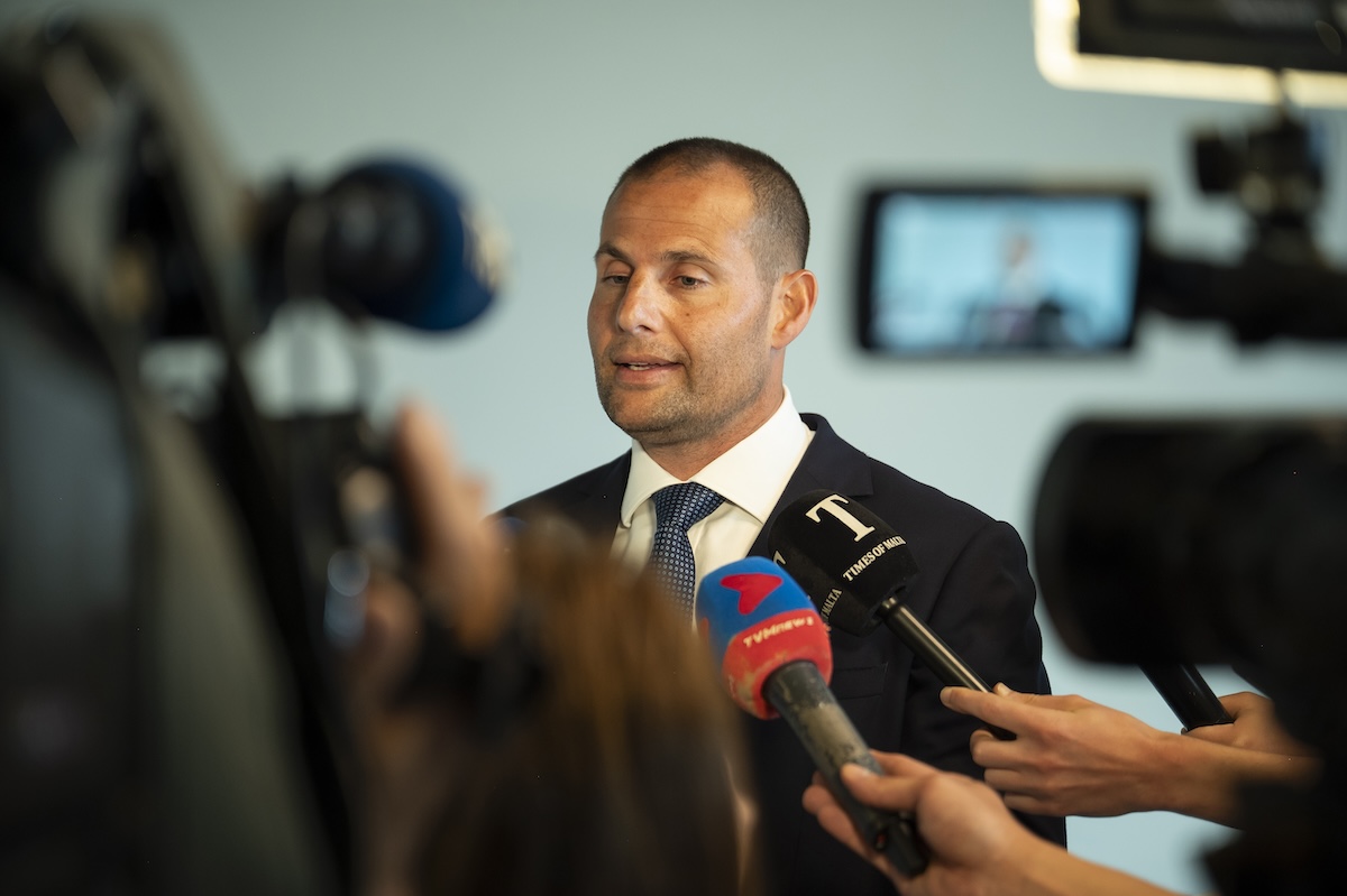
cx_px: 674
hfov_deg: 28.9
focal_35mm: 70
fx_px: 2618
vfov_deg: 19.4
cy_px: 448
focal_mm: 70
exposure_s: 1/320
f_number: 2.8
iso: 2000
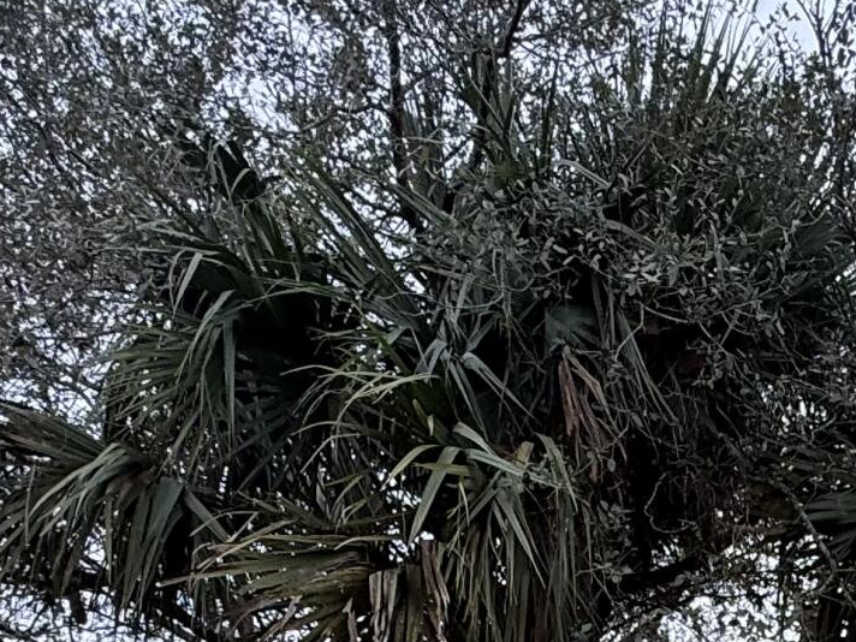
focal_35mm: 59
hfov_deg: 30.0
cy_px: 1039
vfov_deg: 20.2
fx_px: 1459
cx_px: 893
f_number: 2.2
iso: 64
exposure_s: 1/238
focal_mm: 2.22
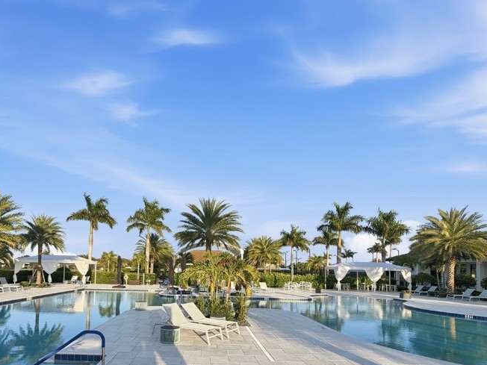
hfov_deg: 75.7
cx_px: 201
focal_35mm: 22
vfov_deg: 59.0
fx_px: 310
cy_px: 257
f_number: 2.2
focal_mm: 2.2
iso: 32
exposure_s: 1/770
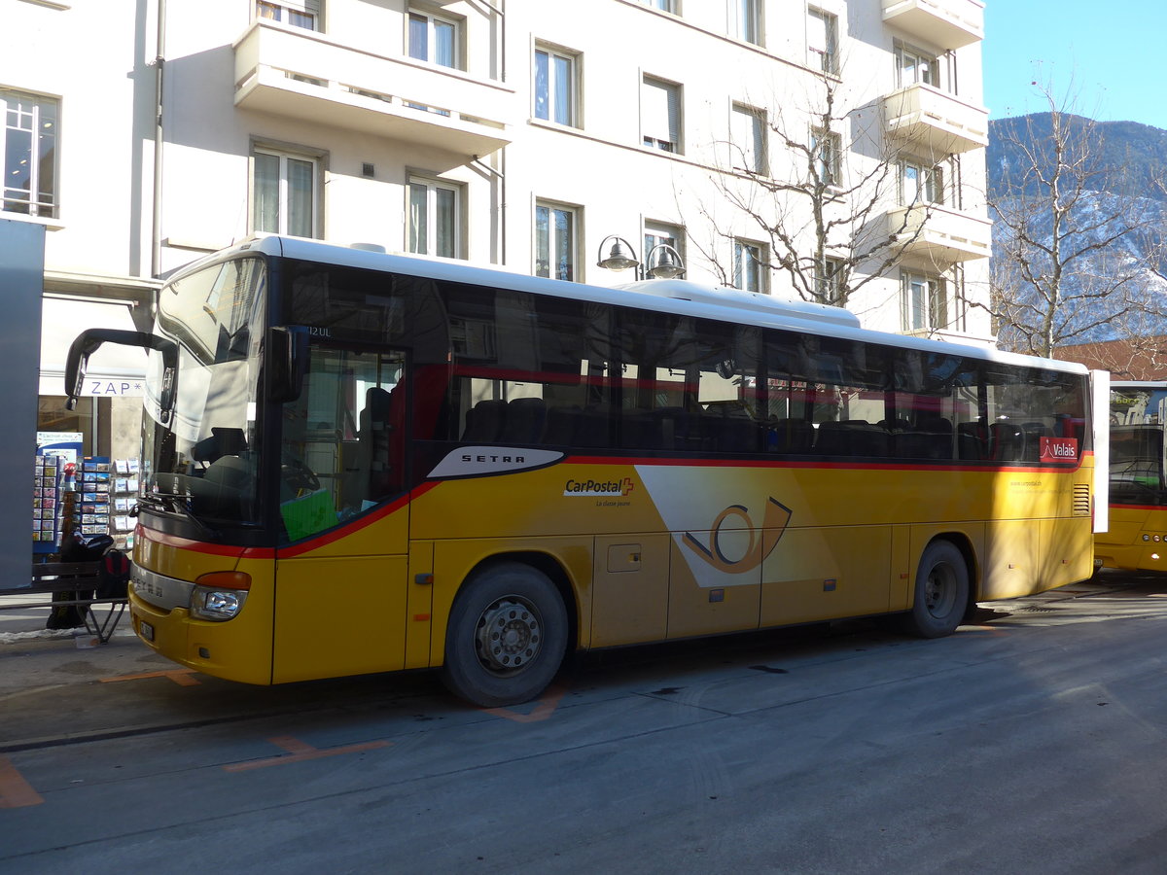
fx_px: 978
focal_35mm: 29
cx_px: 584
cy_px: 438
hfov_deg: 61.7
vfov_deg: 48.2
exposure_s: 1/400
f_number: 2.8
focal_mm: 6
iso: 80
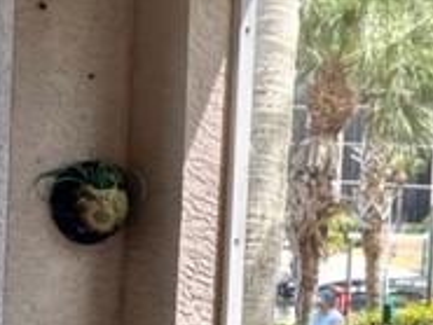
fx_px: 1127
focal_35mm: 90
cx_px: 620
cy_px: 295
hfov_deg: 19.4
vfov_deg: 16.2
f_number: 1.6
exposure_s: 1/653
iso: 50
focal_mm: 5.1
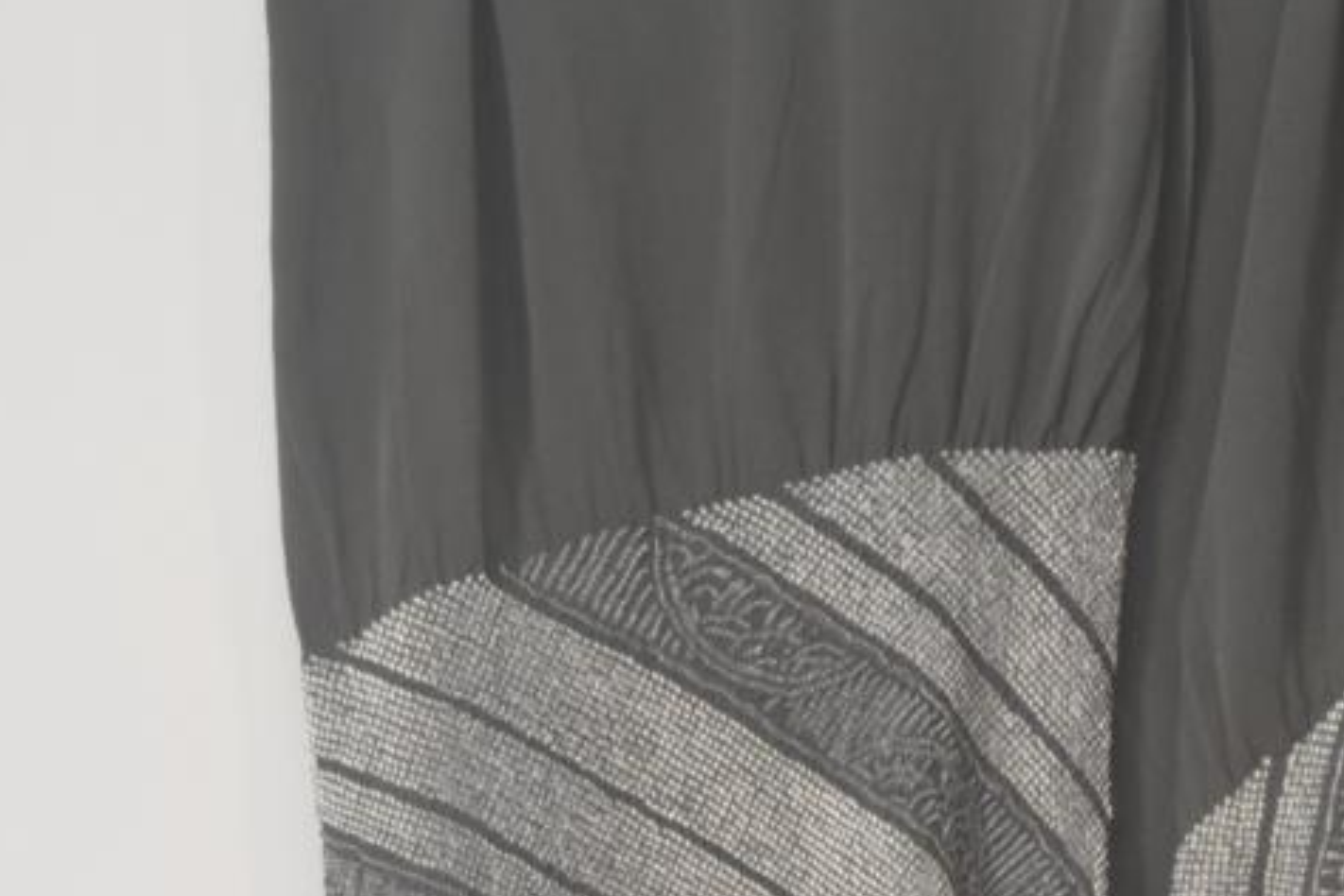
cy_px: 651
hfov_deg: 8.0
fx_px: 9599
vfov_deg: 5.3
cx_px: 1248
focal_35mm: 257
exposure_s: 1/60
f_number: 5.3
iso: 1800
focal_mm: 75
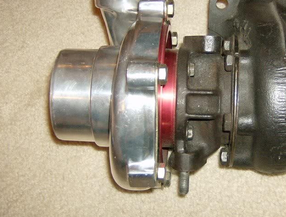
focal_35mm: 59
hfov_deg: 32.1
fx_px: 490
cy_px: 87
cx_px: 202
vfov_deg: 25.0
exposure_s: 1/60
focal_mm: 6
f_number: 2.8
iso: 200
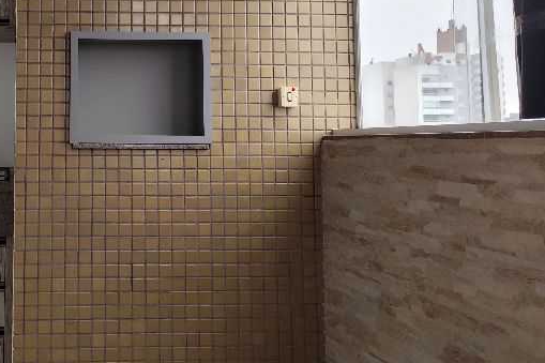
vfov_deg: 28.0
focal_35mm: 47
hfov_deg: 39.5
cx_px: 77
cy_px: 71
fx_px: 711
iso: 50
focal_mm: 6.19
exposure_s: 1/221
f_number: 1.65
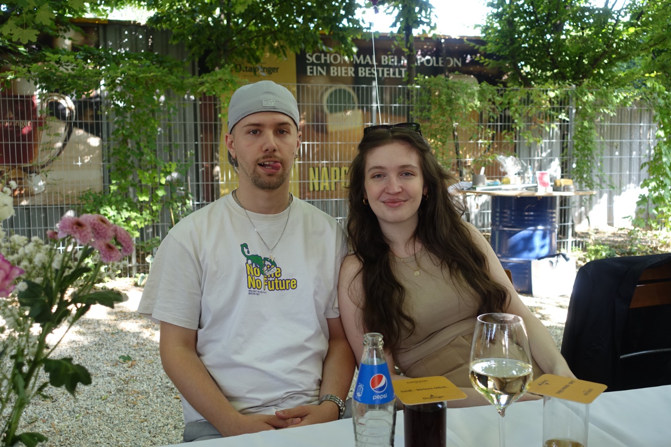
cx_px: 336
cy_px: 224
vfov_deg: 37.8
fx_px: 652
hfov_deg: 54.4
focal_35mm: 35
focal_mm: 12.81
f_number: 3.2
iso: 125
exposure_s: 1/80
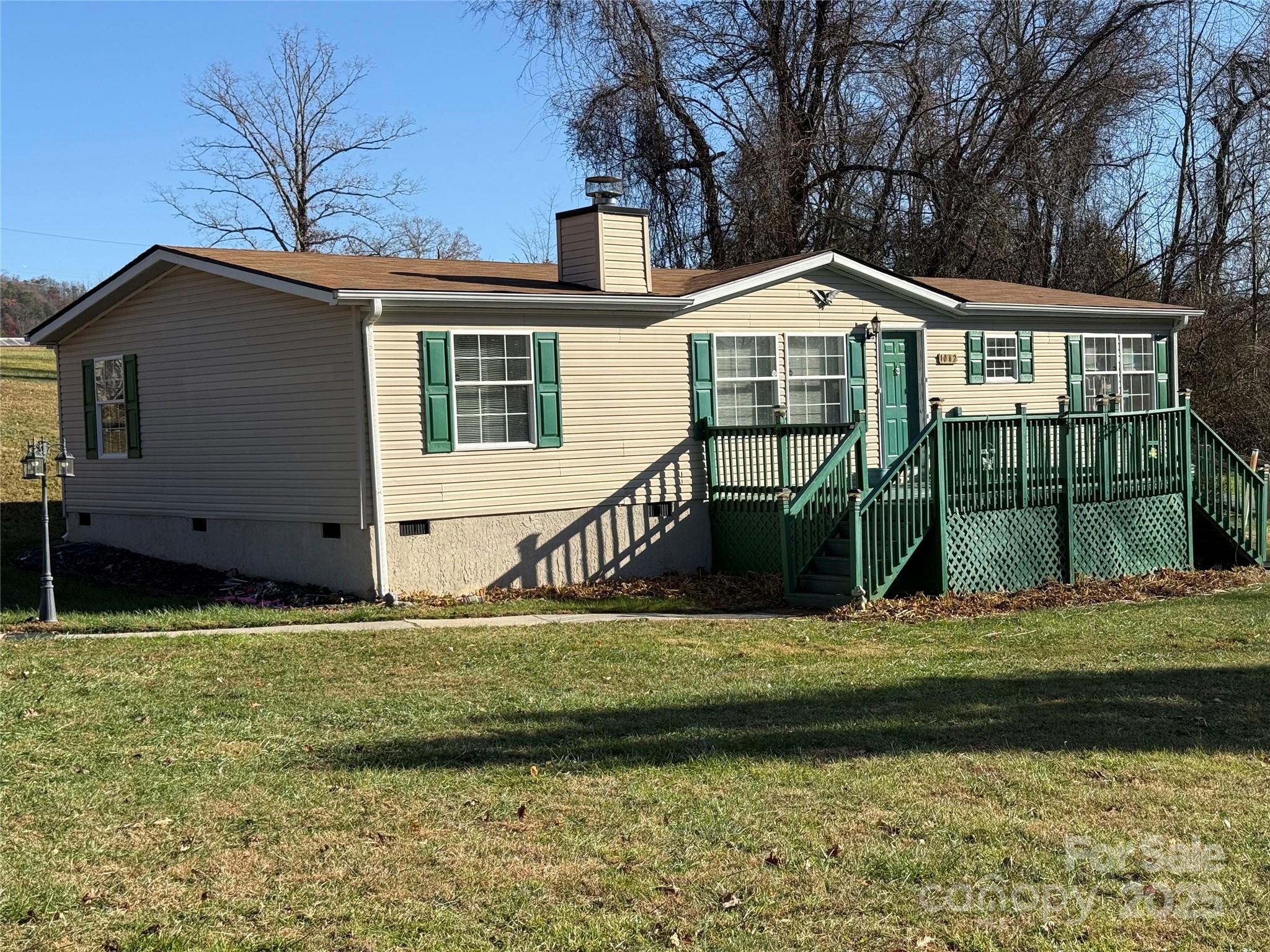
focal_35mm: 48
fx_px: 1761
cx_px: 635
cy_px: 476
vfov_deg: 30.3
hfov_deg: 39.7
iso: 64
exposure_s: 1/3704
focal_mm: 6.76
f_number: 1.78
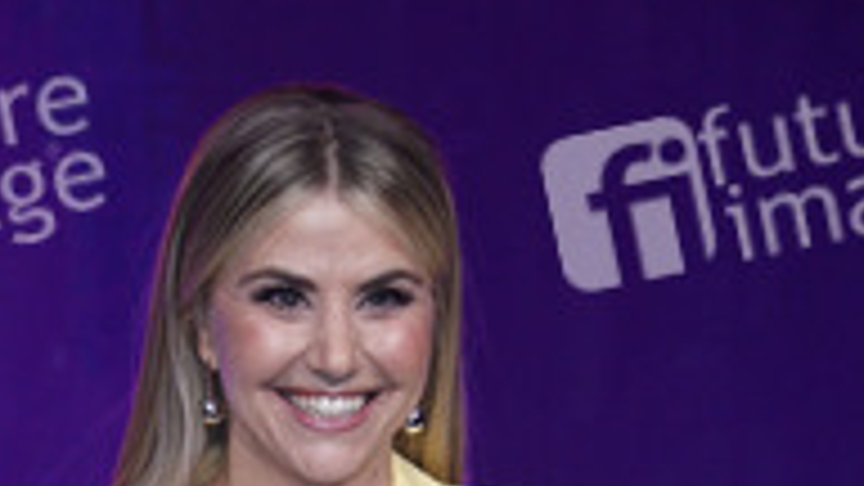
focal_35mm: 244
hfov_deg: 8.8
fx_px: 5590
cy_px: 860
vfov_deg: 4.9
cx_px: 364
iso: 4000
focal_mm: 112
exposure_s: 1/200
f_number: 6.3
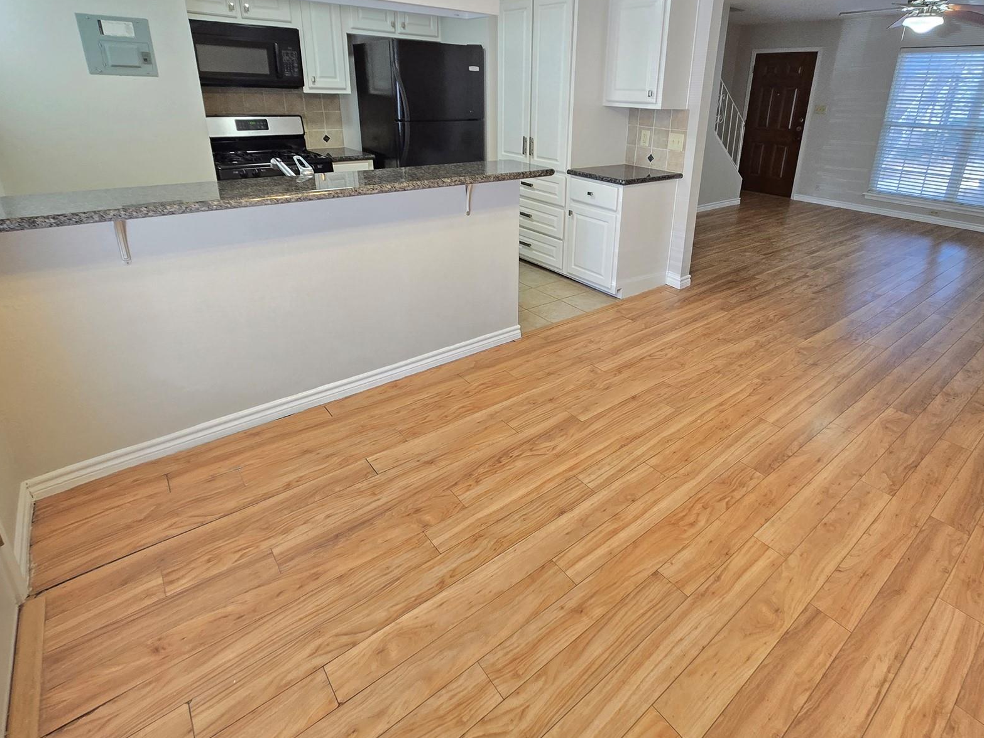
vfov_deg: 73.3
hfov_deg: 90.6
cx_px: 549
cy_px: 272
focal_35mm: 17
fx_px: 483
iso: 400
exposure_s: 1/60
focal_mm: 2.2
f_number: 2.2
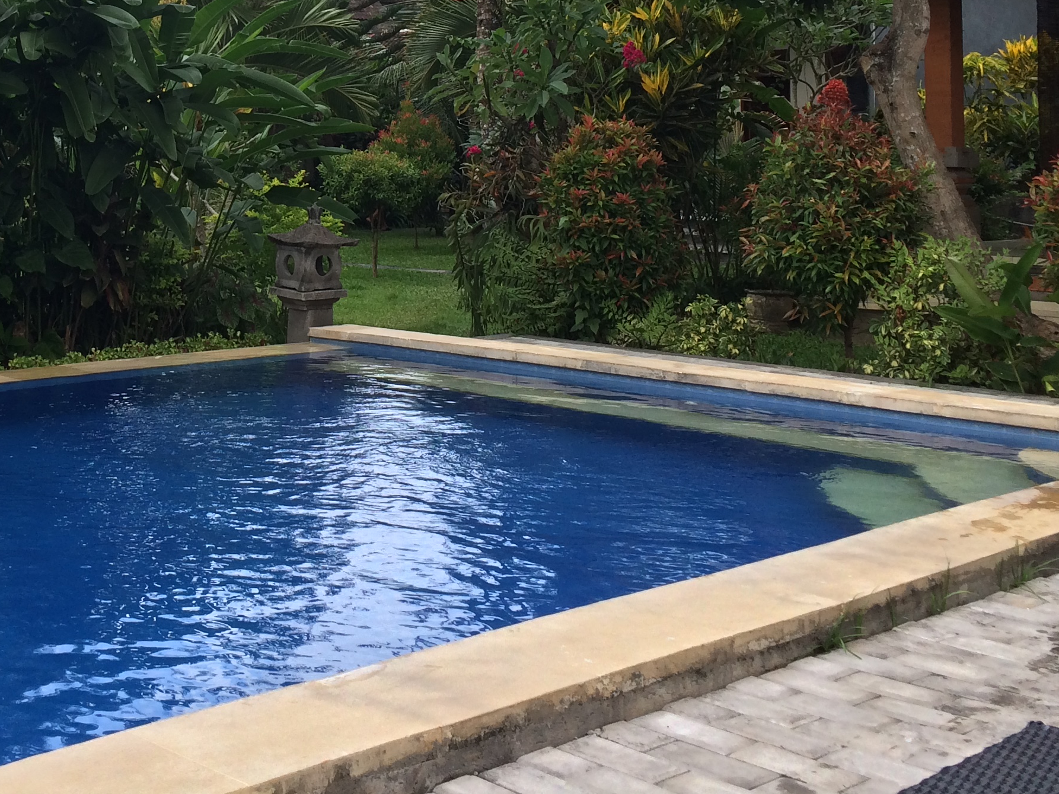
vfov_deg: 26.6
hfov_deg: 35.2
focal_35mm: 53
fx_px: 1621
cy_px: 83
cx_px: 231
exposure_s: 1/451
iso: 32
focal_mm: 4.15
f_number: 2.2
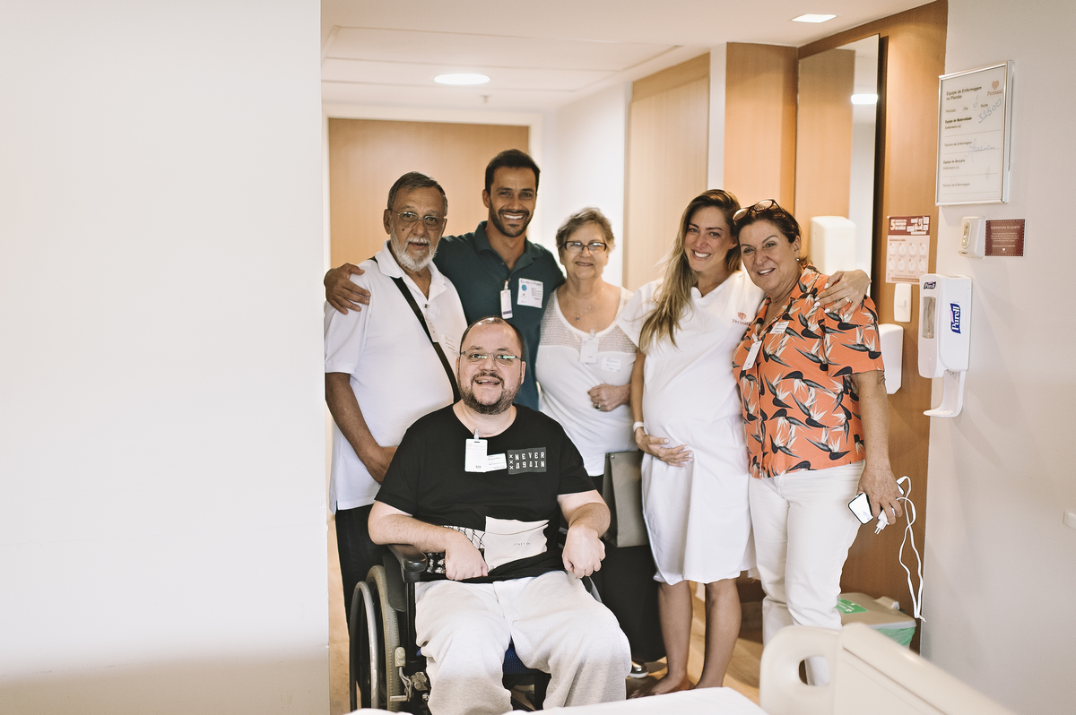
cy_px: 358
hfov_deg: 54.5
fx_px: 1045
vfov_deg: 37.8
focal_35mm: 35
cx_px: 538
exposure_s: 1/125
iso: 640
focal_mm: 35
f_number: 1.4
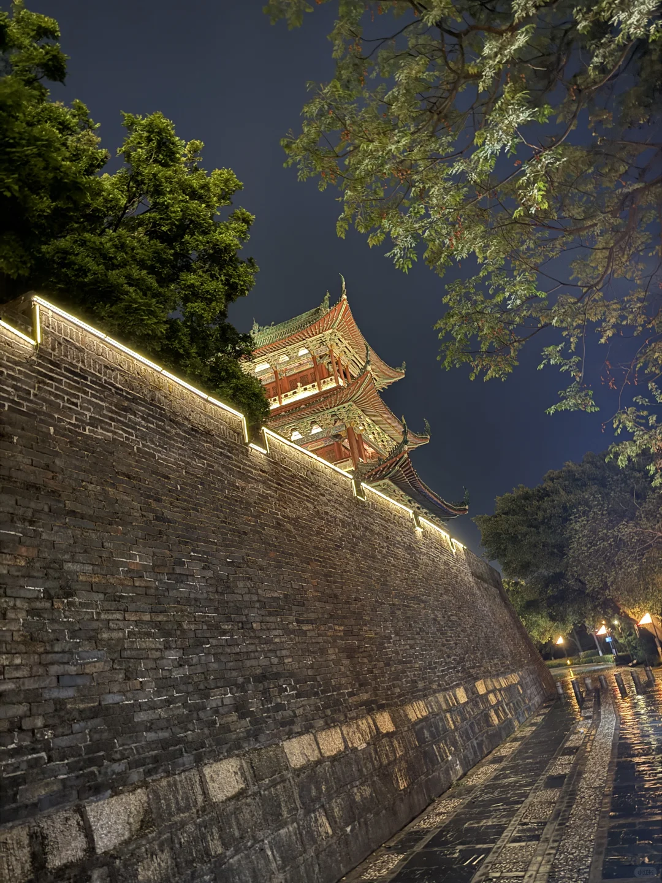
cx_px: 331
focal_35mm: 24
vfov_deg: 71.6
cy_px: 442
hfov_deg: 56.8
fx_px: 612
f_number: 1.78
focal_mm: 6.76
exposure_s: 1/10
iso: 1250
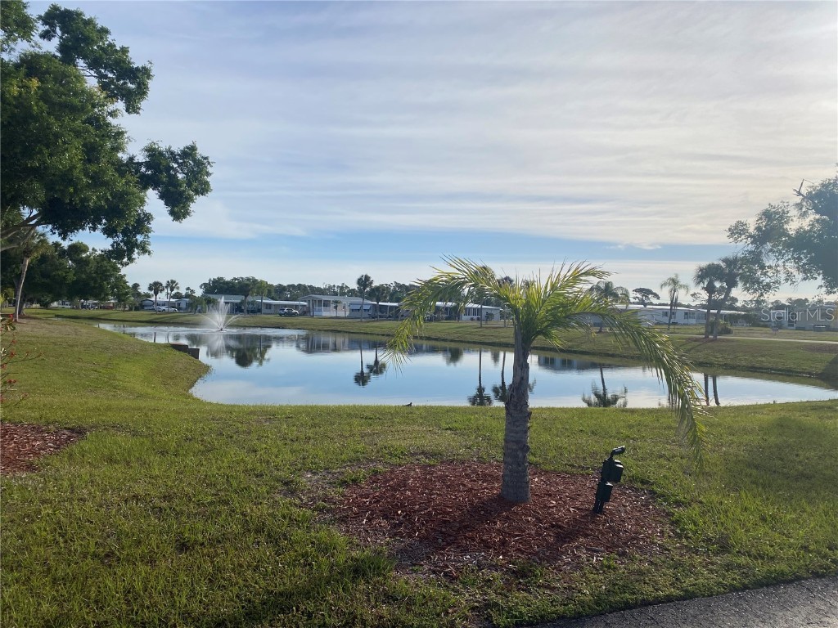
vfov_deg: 53.1
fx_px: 629
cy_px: 314
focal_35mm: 26
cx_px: 419
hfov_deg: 67.3
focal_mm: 4.25
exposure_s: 1/6061
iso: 32
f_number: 1.8
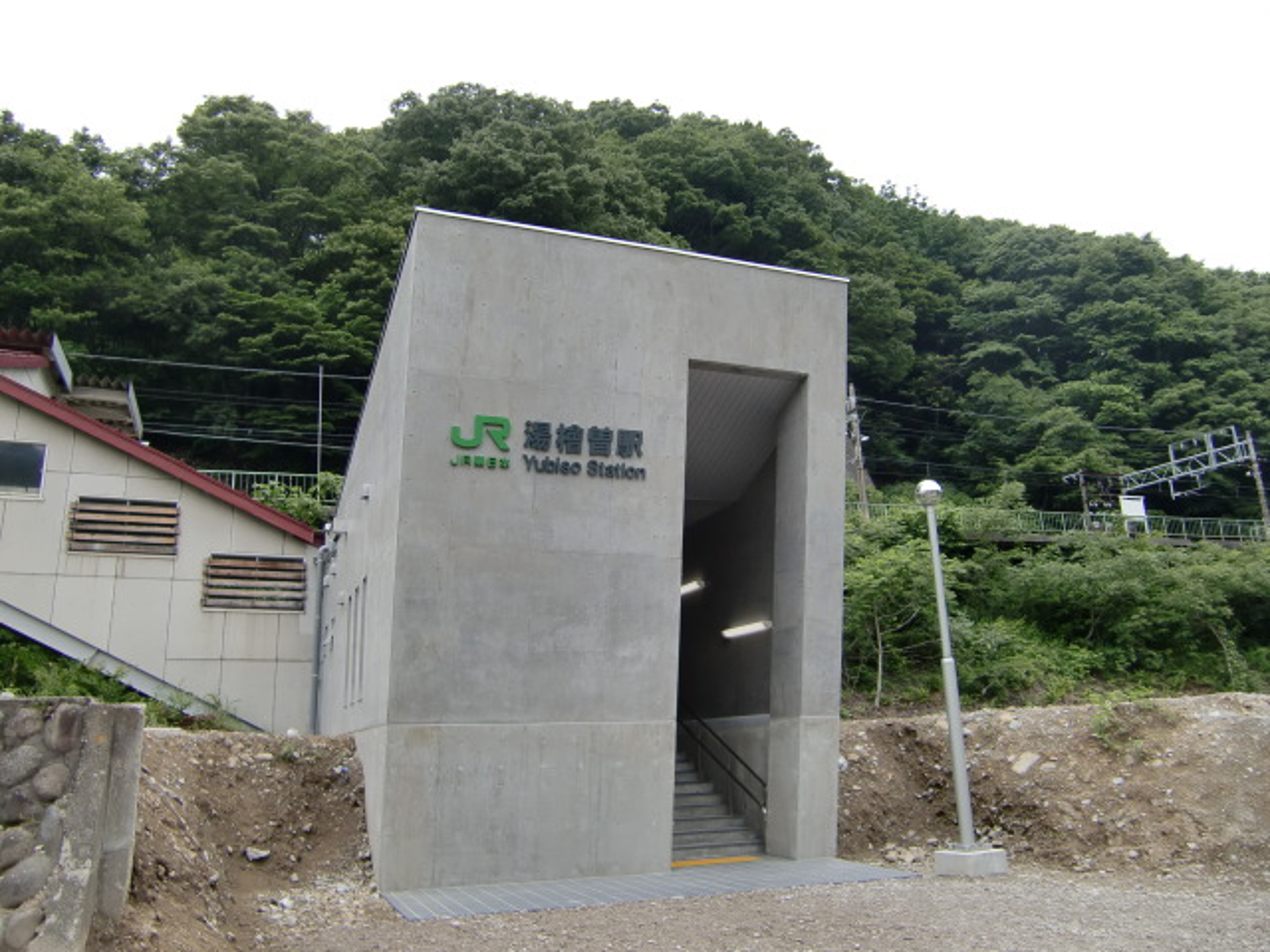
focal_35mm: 28
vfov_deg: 49.7
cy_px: 476
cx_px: 635
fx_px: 1027
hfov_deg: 63.4
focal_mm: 4.9
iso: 64
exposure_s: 1/640
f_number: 2.6
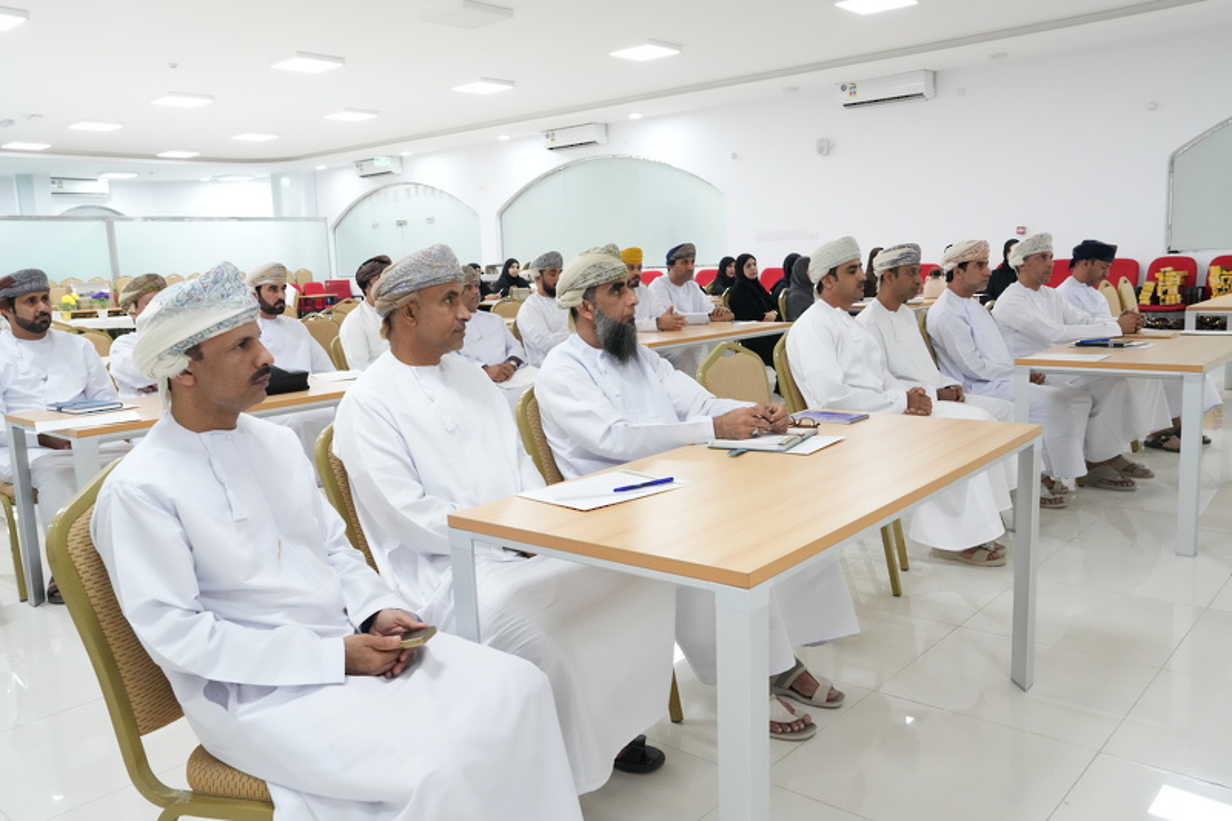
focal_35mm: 29
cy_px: 410
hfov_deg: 63.7
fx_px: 992
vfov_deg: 44.9
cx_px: 616
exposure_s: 1/100
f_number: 8
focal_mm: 29
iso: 6400
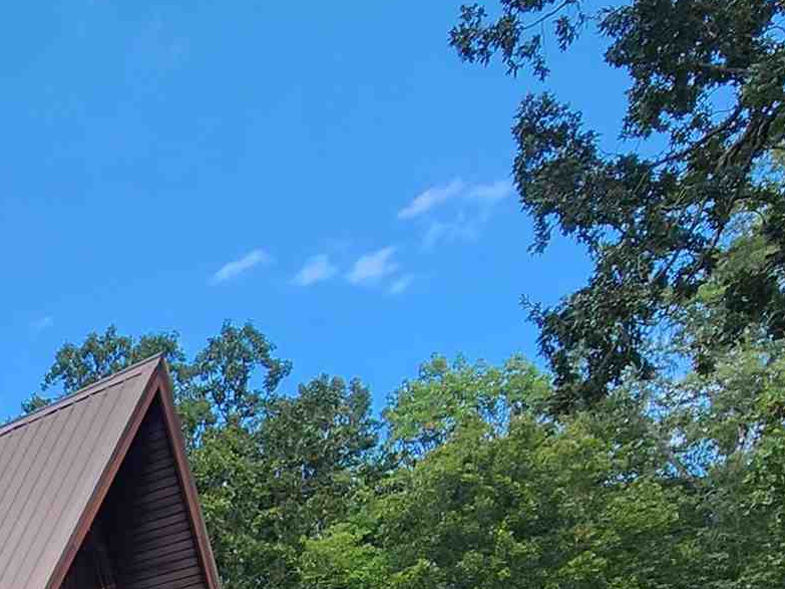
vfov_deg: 21.8
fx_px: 1156
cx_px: -179
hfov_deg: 31.0
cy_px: 968
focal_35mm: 51
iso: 50
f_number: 2.2
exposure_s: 1/717
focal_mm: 2.2
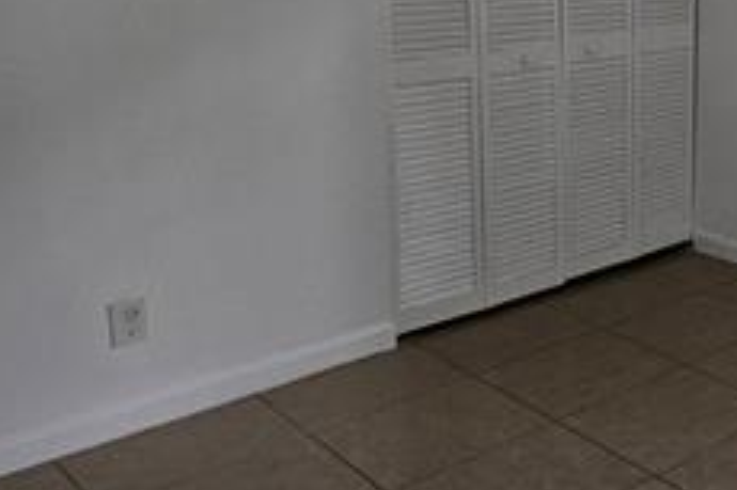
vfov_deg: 27.2
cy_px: 16
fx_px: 961
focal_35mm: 47
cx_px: 990
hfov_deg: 31.1
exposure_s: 1/60
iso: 80
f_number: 2.2
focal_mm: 1.74
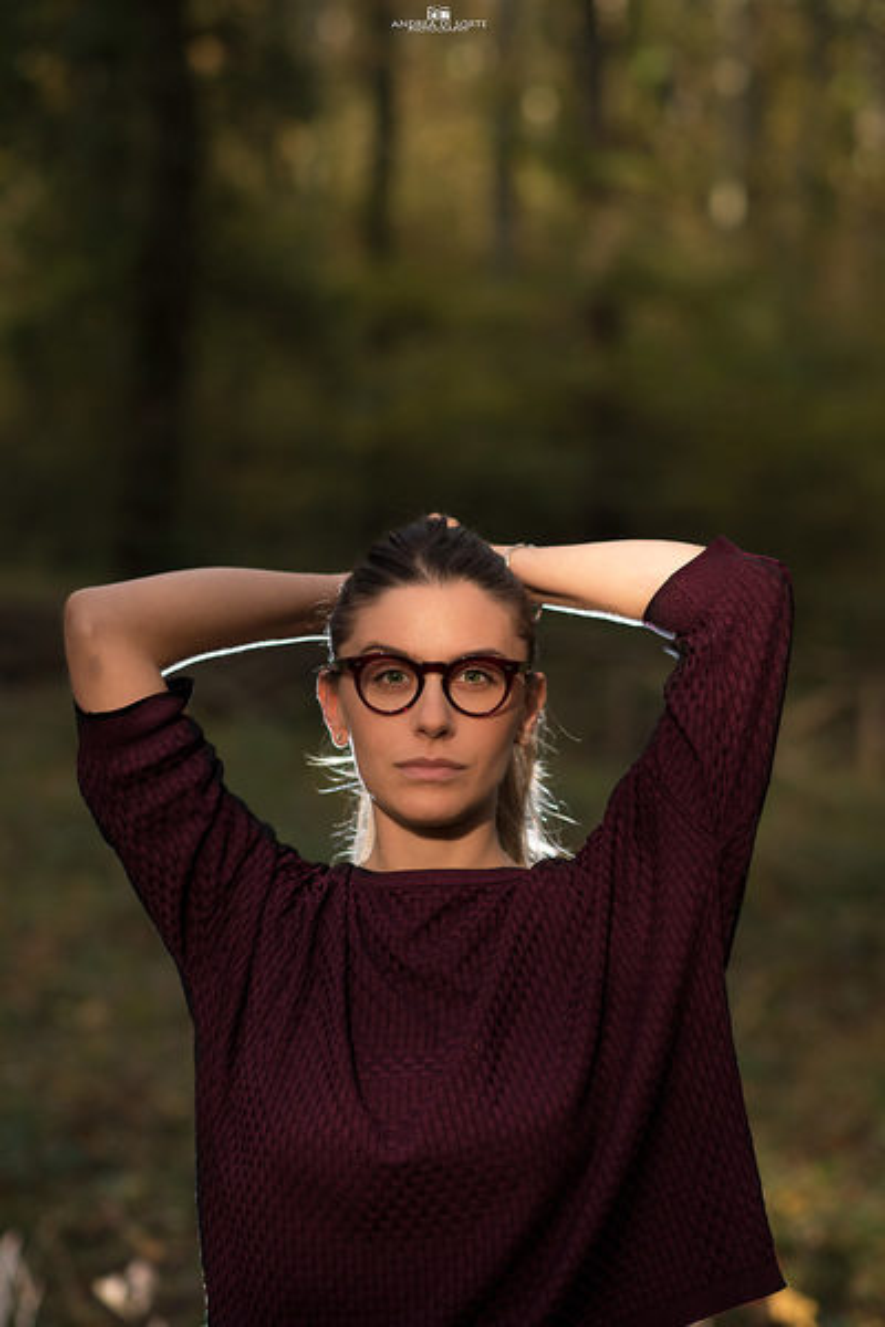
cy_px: 664
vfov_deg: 23.9
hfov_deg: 16.1
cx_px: 442
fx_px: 3134
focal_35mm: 85
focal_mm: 85
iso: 100
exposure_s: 1/160
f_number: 3.2
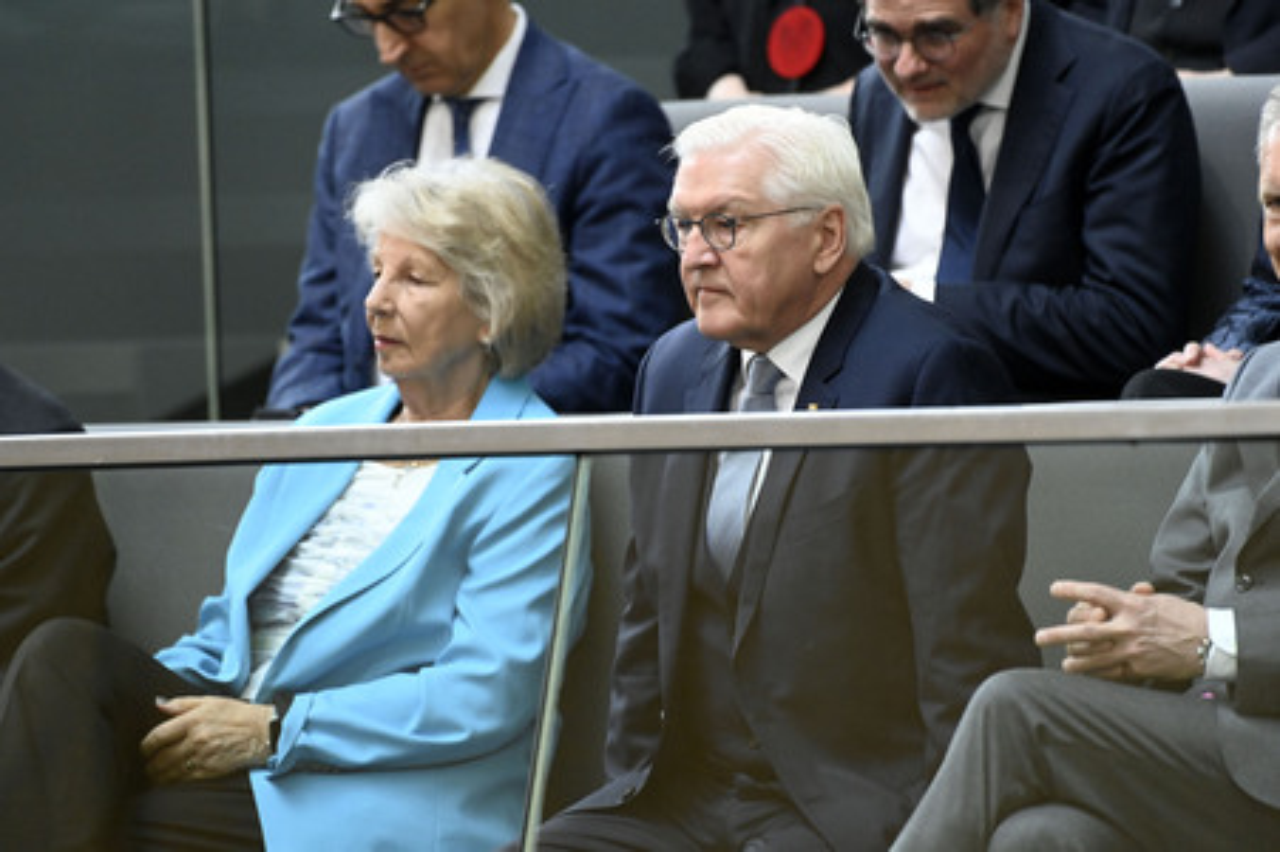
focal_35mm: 460
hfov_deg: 4.5
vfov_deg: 3.0
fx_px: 16343
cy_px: 426
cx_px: 640
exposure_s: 1/250
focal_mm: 460
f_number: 5.6
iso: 10000
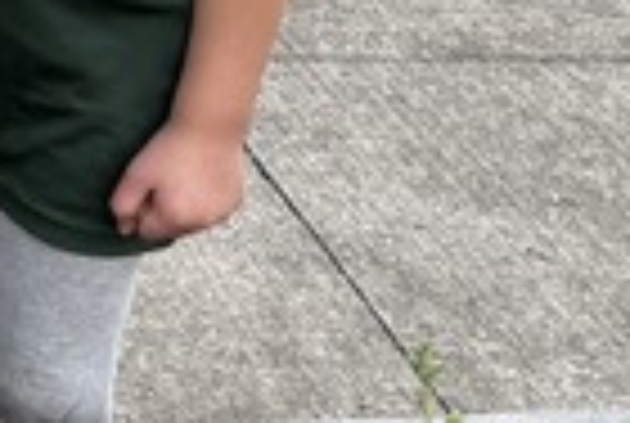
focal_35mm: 182
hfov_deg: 10.3
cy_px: -387
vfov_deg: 7.3
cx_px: -670
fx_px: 3192
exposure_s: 1/955
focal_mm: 6.76
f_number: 1.78
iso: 100
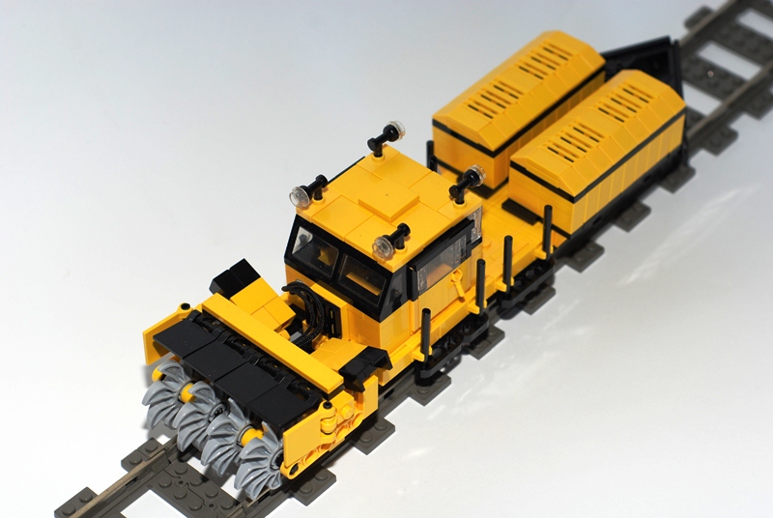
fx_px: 1613
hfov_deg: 27.0
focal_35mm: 75
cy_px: 259
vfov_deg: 18.2
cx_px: 386
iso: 200
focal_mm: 50
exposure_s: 1/125
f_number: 5
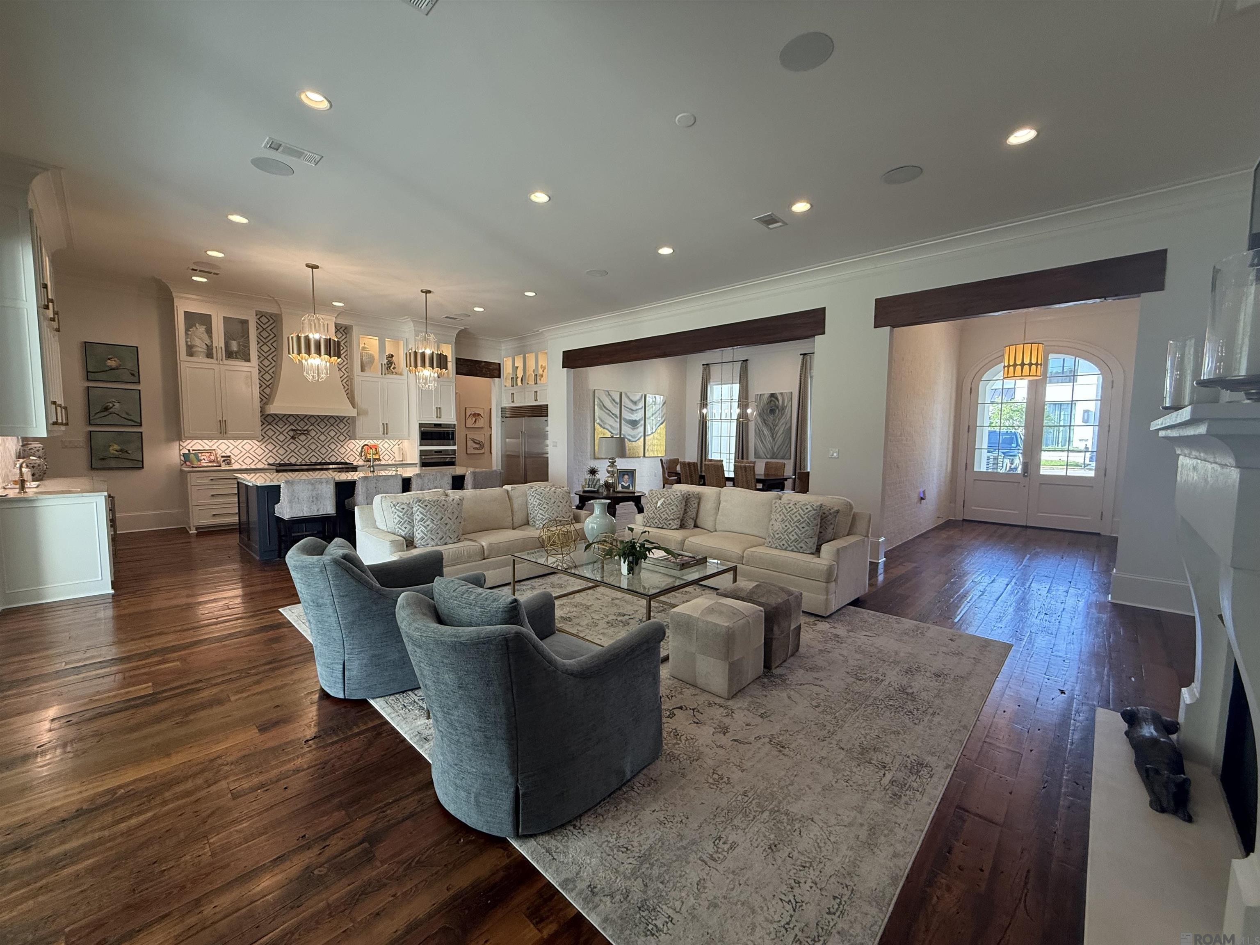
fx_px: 510
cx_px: 630
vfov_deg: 85.7
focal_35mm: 14
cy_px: 472
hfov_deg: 102.1
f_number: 2.2
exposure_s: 1/120
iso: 200
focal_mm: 2.22
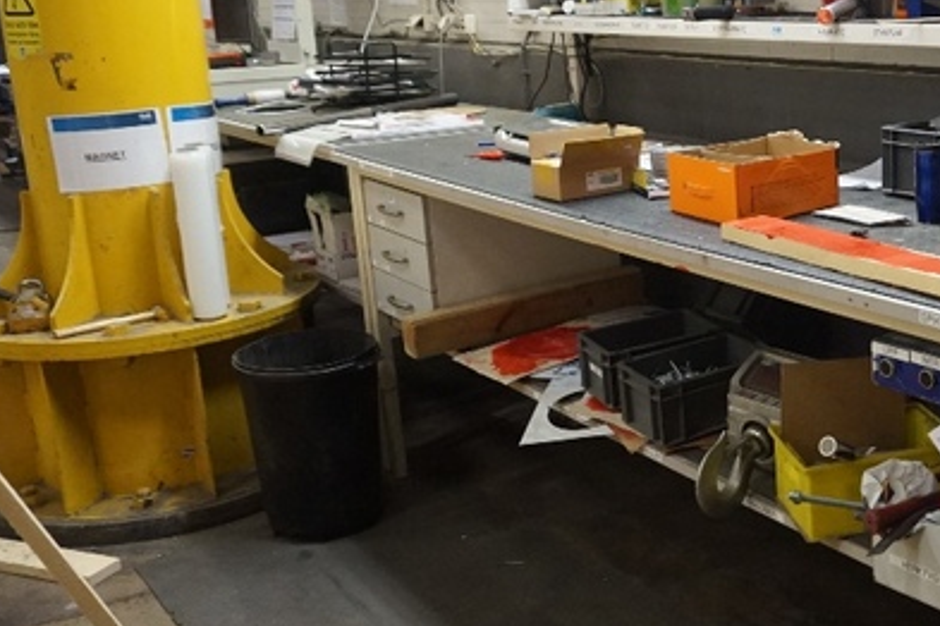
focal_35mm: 44
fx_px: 1149
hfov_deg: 42.0
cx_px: 785
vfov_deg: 30.5
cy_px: 282
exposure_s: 1/160
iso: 2500
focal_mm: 16
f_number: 3.5
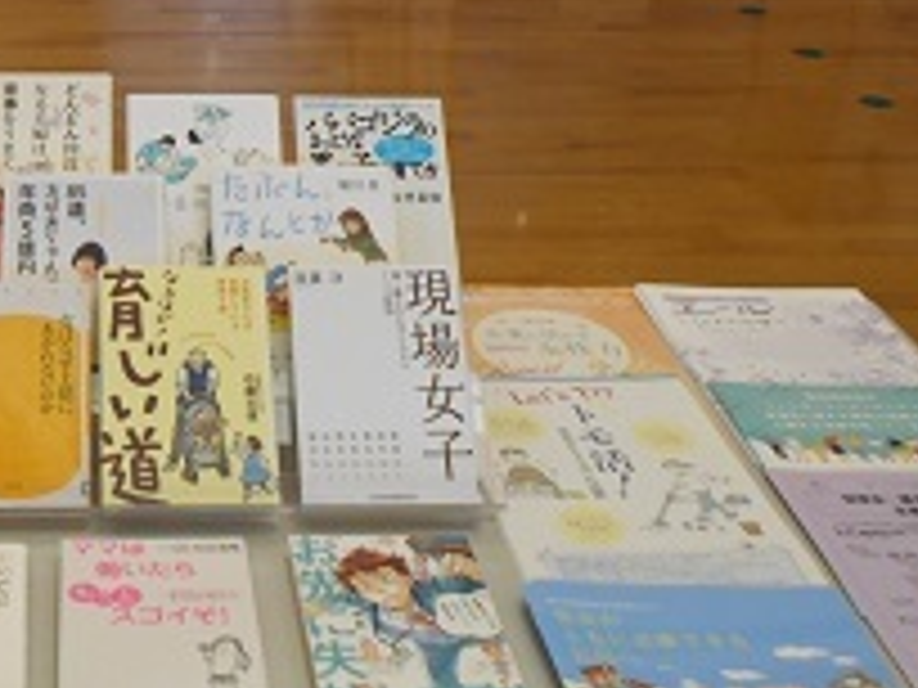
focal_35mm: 58
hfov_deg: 31.5
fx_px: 1538
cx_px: 74
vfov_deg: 24.3
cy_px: 25
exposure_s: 1/30
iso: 160
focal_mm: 4.6
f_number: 3.2
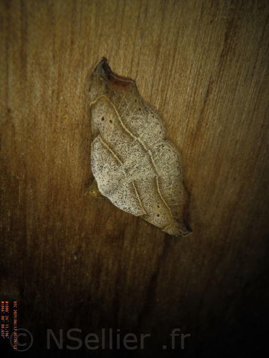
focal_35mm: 34
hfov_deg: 41.8
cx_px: 134
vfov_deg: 54.0
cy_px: 179
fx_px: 353
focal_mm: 6.1
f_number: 4.6
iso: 125
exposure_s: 1/1000
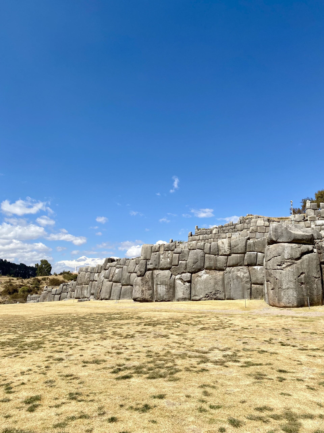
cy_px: 216
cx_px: 162
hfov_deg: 53.1
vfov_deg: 67.3
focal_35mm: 26
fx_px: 324
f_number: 1.8
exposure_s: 1/3497
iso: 32
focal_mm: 4.25
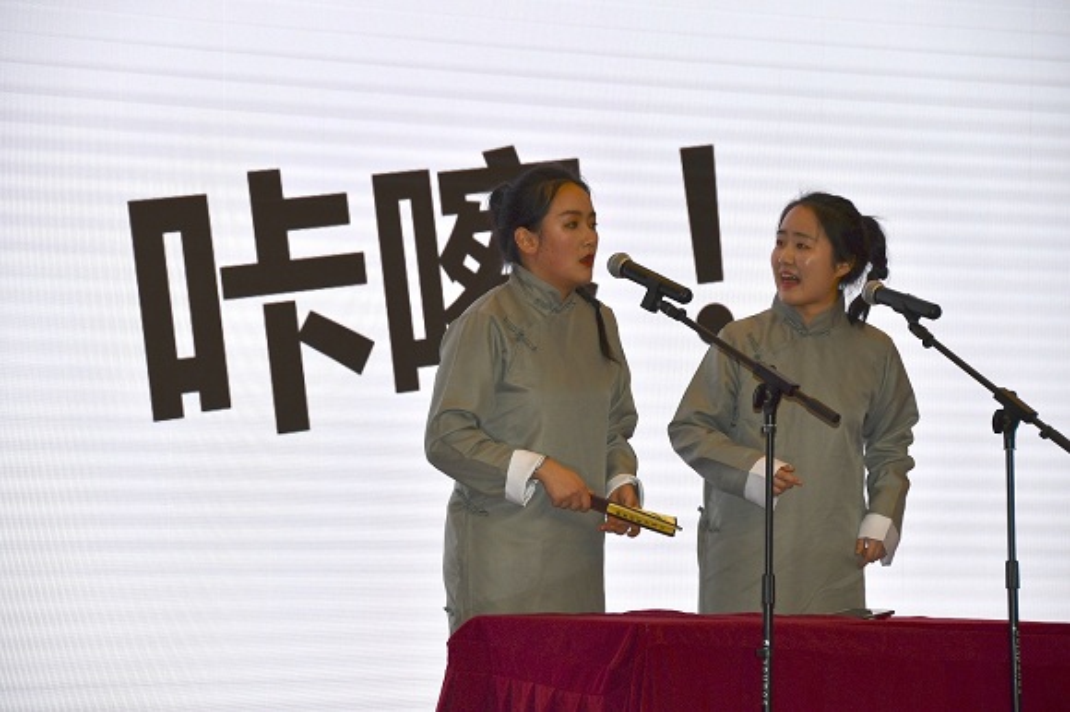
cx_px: 535
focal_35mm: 142
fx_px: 4218
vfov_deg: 9.7
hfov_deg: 14.5
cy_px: 356
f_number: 5.3
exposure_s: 1/250
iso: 180
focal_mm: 95
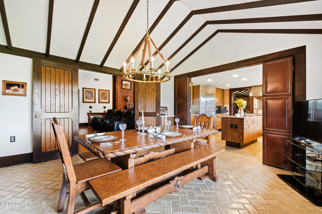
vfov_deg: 77.3
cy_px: 107
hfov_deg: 100.4
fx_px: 134
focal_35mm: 15
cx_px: 161
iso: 100
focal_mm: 10
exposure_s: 1/2
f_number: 8
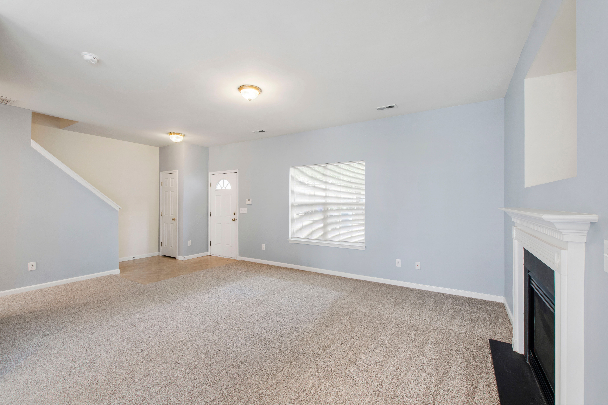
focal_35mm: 15
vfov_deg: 77.3
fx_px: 253
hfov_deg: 100.4
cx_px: 304
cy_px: 202
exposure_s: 1/1.25
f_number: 8
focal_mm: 10
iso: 100
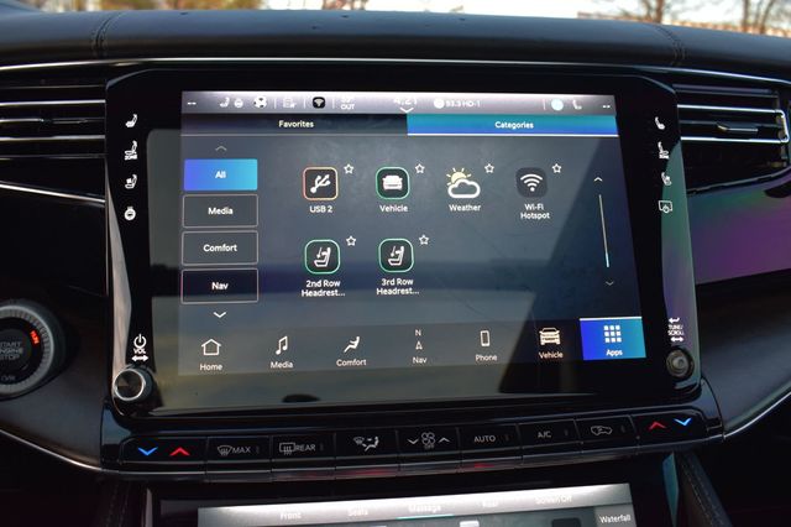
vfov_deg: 39.9
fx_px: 725
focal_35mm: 33
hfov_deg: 57.2
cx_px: 396
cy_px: 264
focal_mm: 22
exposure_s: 1/20
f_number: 6.3
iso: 400
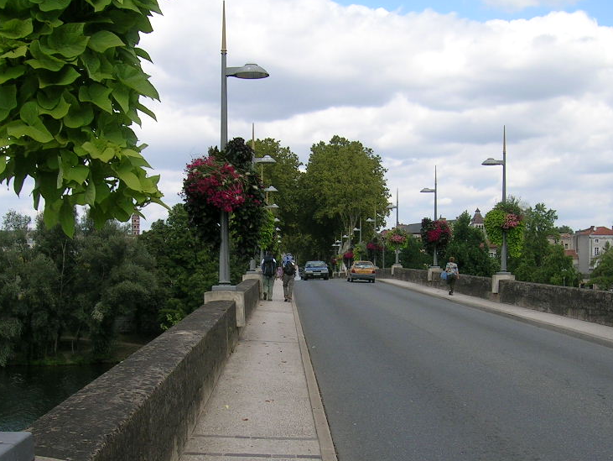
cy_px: 313
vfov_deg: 29.5
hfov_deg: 38.9
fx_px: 868
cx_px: 312
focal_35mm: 49
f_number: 4.8
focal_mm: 5.4
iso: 50
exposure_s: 1/346
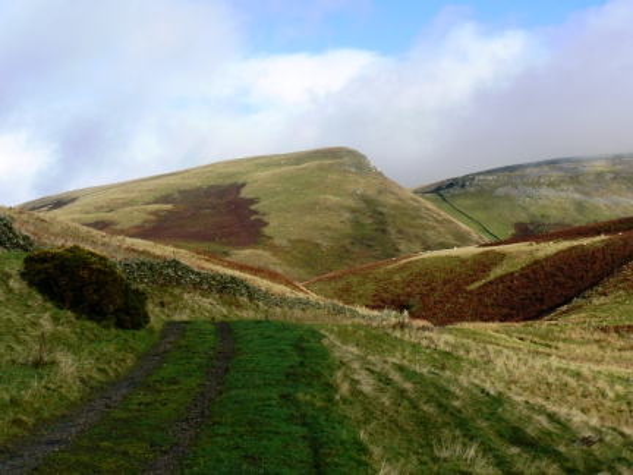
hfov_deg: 33.2
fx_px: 1061
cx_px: 316
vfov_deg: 25.2
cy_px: 238
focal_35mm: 58
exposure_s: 1/400
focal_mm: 9.6
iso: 80
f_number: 6.3
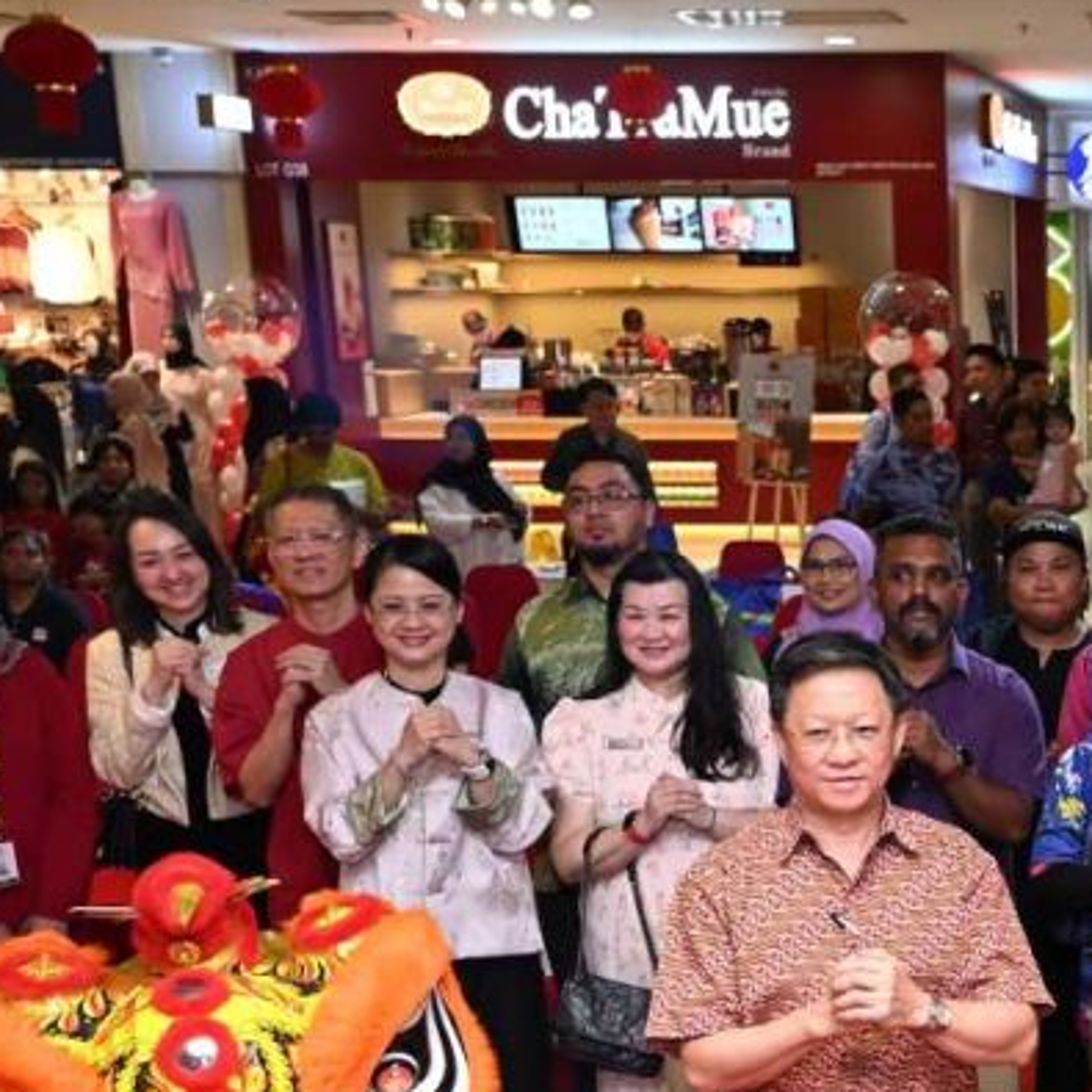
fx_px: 2284
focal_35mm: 64
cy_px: 857
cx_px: 1255
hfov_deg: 24.7
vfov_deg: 26.4
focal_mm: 24
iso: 1000
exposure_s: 1/125
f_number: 4
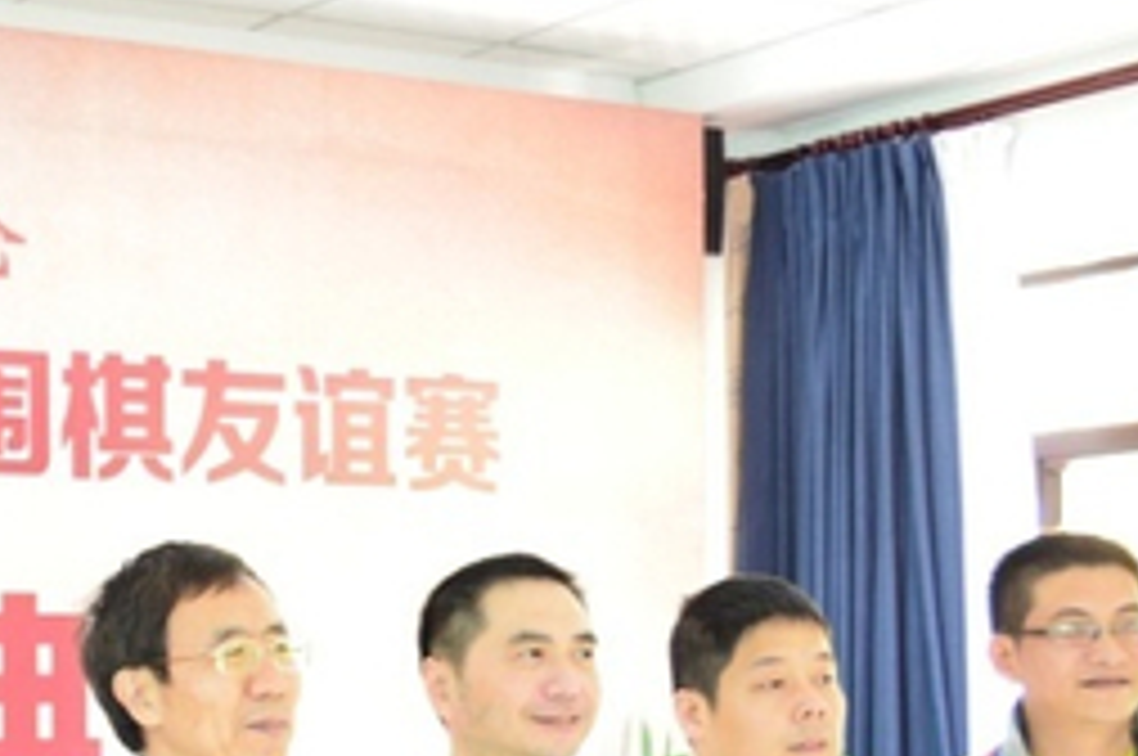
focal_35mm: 91
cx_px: -148
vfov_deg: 14.5
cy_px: 904
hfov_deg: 21.2
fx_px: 2873
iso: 1000
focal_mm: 24
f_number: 4
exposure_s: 1/15
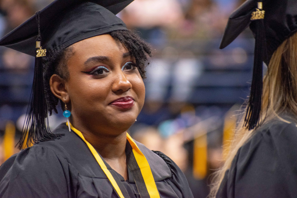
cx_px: 148
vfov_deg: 3.5
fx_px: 3217
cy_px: 99
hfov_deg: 5.3
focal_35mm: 390
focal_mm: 260
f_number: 6
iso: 1250
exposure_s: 1/125
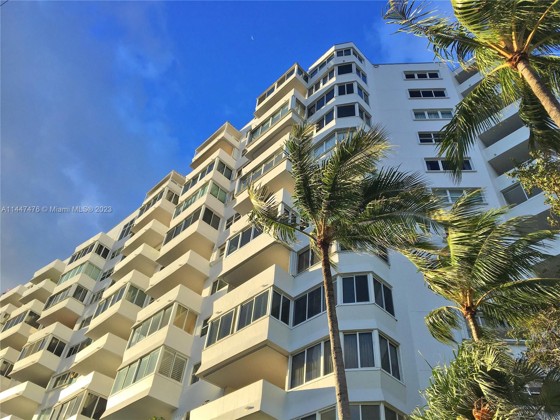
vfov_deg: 48.2
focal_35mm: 29
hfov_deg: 61.7
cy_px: 210
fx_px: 469
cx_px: 280
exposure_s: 1/927
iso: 25
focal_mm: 4.15
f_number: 2.2
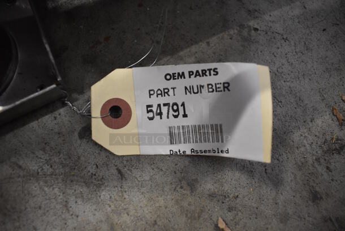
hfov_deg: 67.3
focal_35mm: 27
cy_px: 116
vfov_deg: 48.0
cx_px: 172
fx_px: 259
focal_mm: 18
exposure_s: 1/60
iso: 2500
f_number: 4
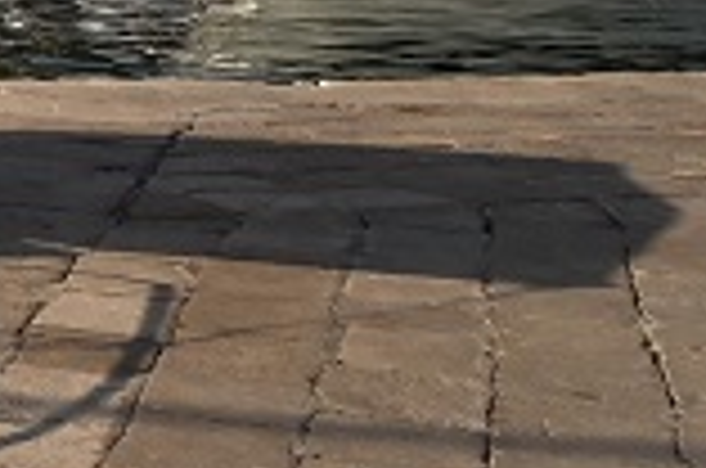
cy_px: -536
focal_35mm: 115
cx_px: -1506
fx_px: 2251
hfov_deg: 10.7
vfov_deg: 10.6
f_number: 16
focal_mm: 12
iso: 100
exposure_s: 1/160
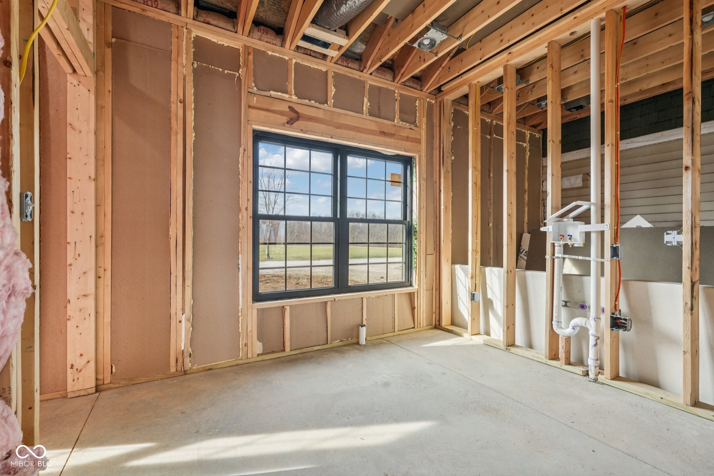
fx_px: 327
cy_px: 238
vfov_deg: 72.0
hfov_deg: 95.0
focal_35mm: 16
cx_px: 357
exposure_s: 1/30
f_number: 8
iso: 200
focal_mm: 16.5
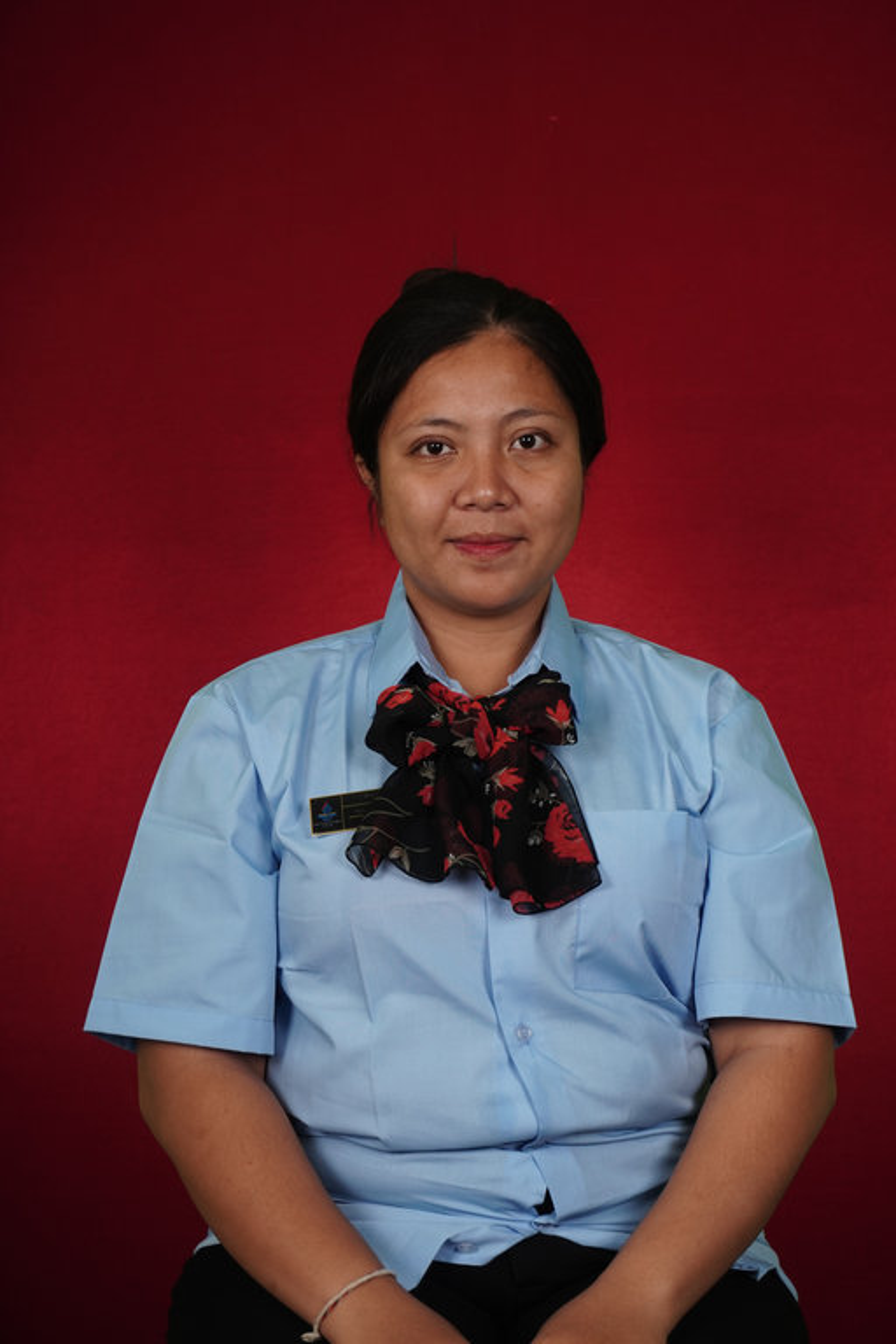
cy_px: 672
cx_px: 448
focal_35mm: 75
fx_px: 2800
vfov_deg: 27.0
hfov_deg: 18.2
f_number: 6.3
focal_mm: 50
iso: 400
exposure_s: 1/160
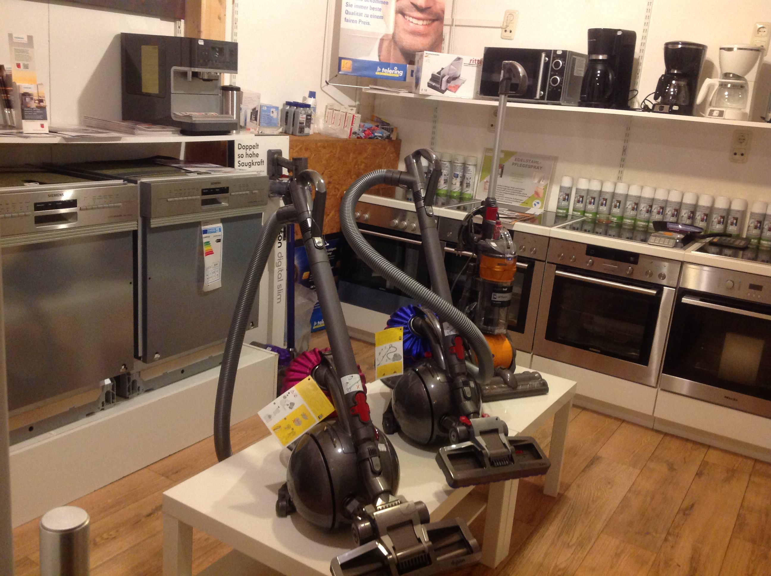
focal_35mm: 35
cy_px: 288
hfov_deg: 52.7
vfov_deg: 40.6
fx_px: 778
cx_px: 386
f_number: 2.4
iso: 250
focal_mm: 4.28
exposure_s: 1/17
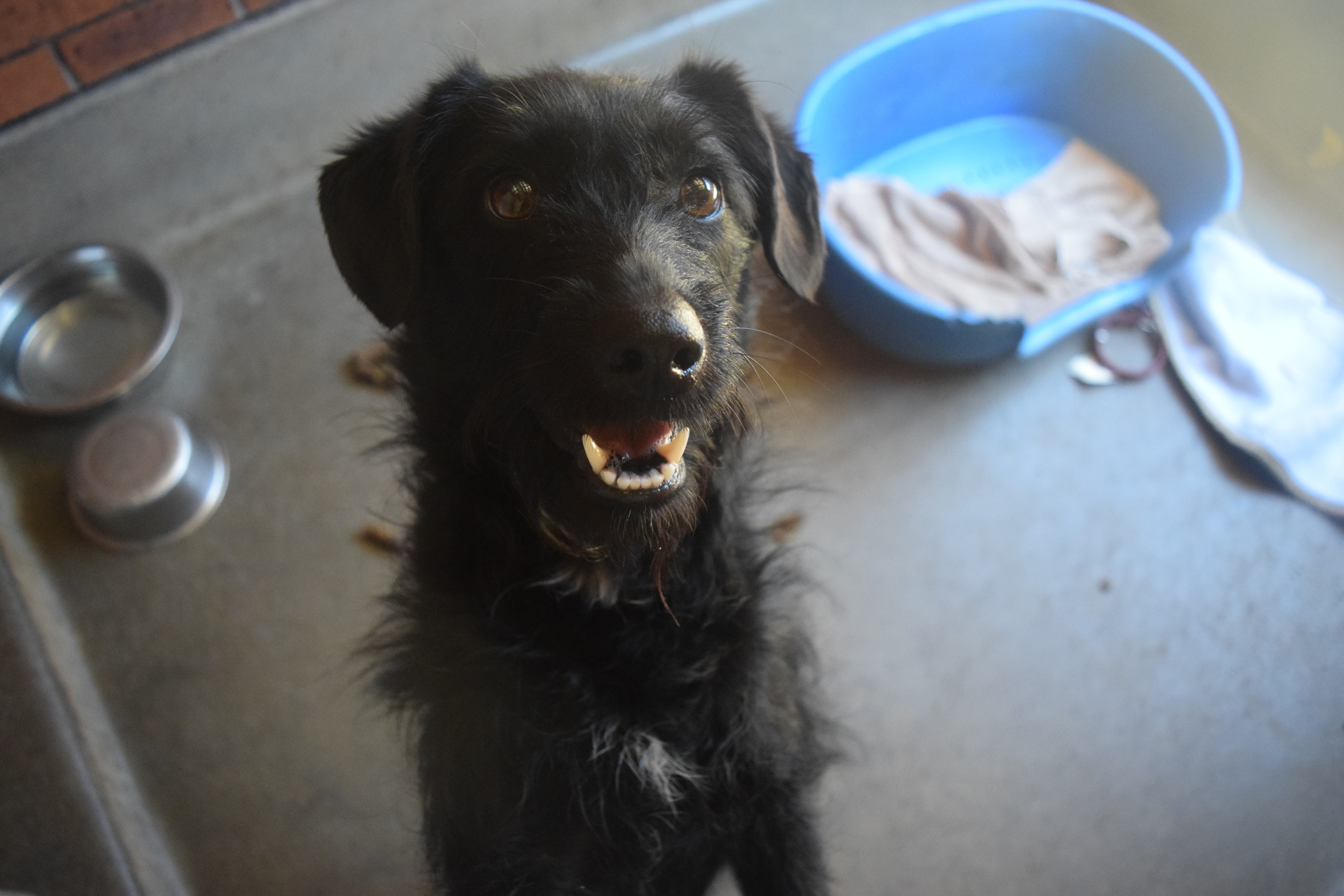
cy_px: 448
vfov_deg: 47.9
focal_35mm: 27
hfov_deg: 67.4
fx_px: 1008
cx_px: 672
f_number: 3.5
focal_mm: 18
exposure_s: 1/250
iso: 3200
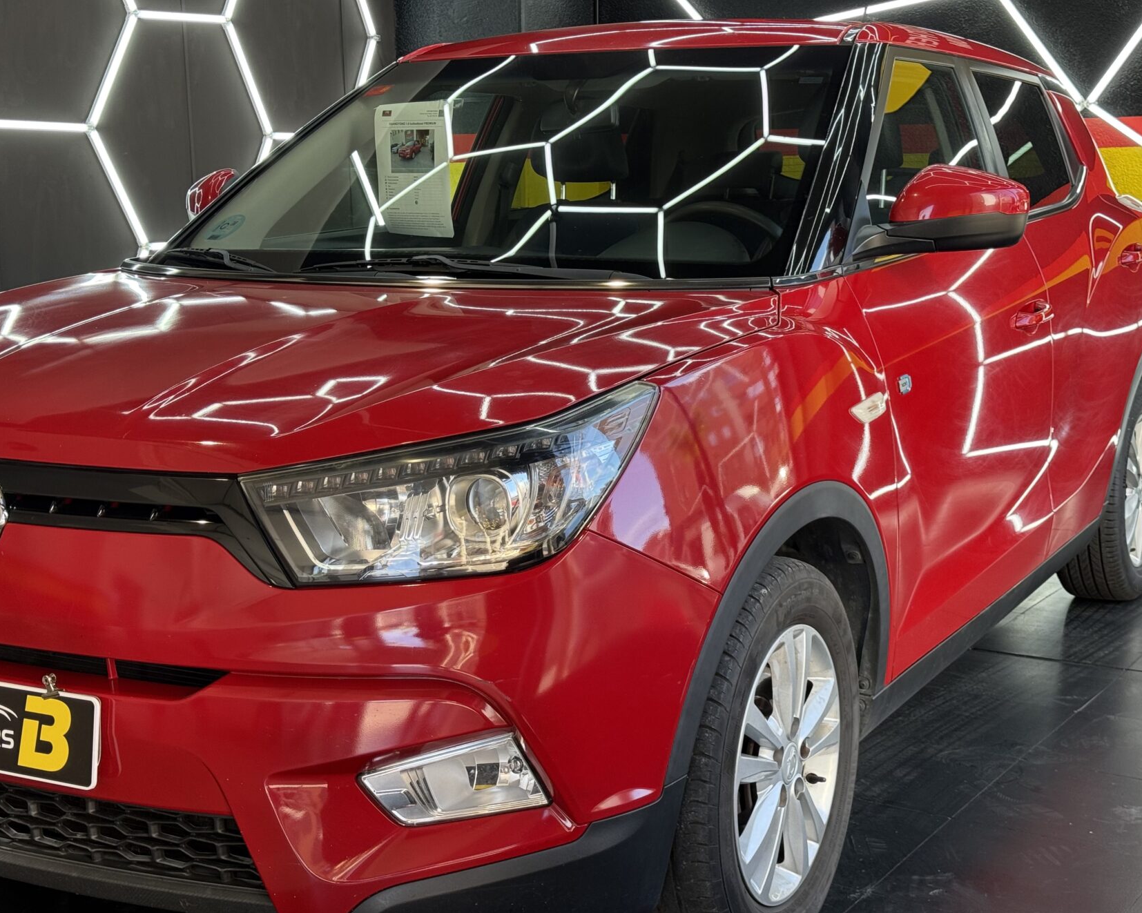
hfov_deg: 36.6
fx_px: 1724
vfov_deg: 29.7
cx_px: 619
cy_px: 454
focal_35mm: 51
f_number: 1.78
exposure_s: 1/100
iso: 50
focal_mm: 6.76
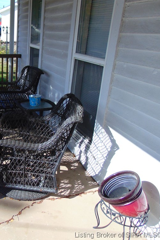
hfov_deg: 34.6
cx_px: 2
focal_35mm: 35
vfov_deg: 54.4
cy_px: 120
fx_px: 233
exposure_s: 1/500
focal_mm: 4.5
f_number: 3
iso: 80
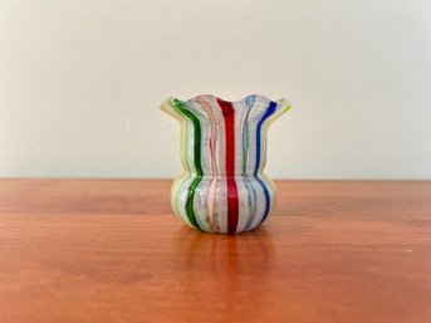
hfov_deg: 67.3
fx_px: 324
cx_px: 216
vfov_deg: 53.0
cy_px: 162
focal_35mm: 26
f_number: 1.5
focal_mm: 5.7
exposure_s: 1/30
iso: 500
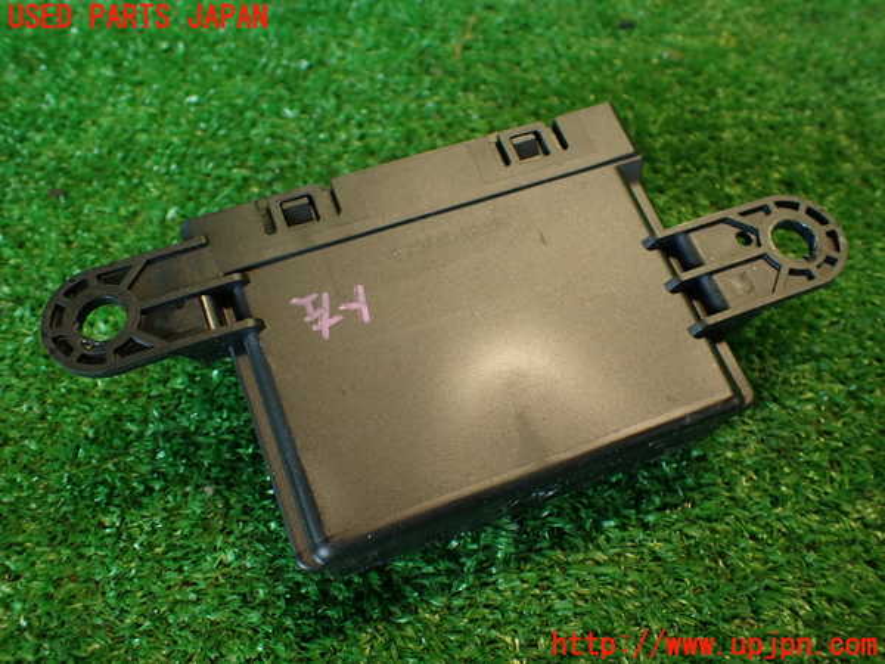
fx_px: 767
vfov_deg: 46.8
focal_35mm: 30
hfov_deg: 60.0
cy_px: 332
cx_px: 442
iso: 200
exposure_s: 1/40
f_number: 2.3
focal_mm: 5.4
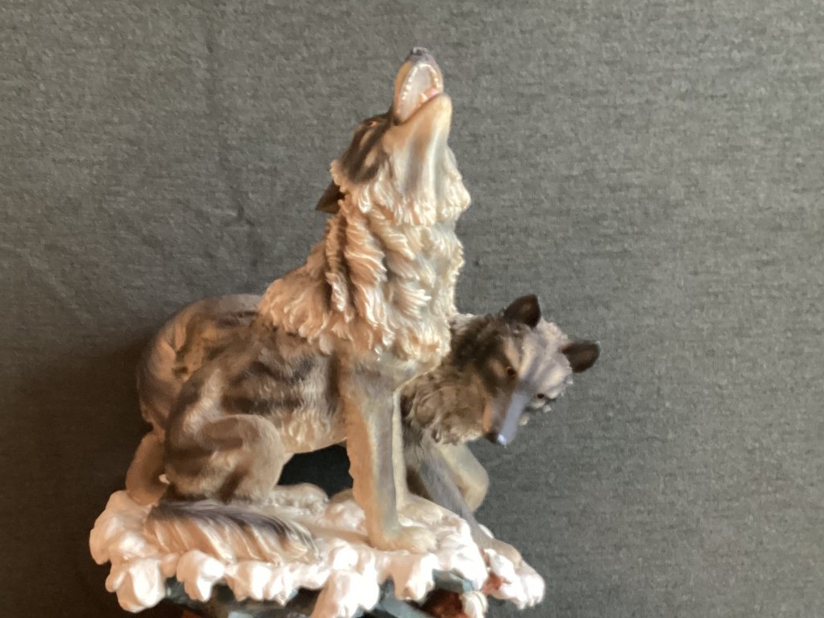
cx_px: 338
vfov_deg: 31.3
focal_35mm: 46
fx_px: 1095
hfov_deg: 41.1
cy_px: 412
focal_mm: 3.3
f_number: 2.4
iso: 400
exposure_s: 1/40
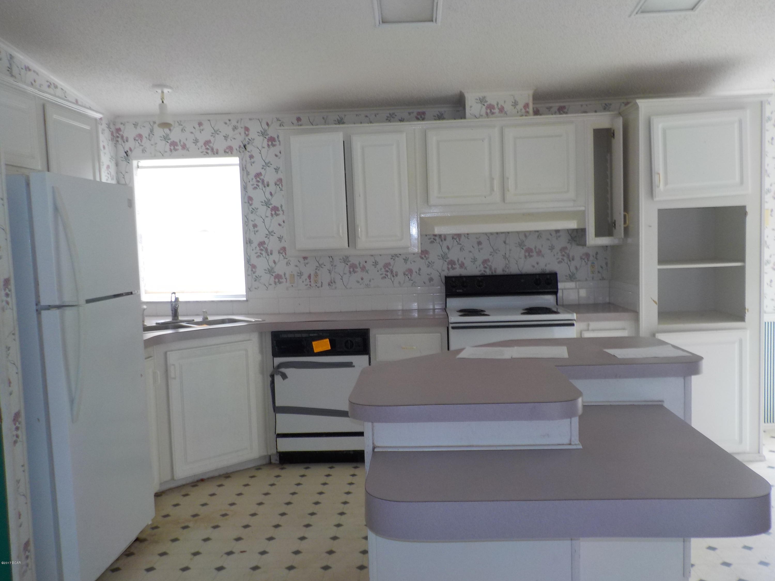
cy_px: 290
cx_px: 388
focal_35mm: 30
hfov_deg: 60.0
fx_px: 672
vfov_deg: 46.8
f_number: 3.3
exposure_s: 1/30
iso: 125
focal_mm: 4.1
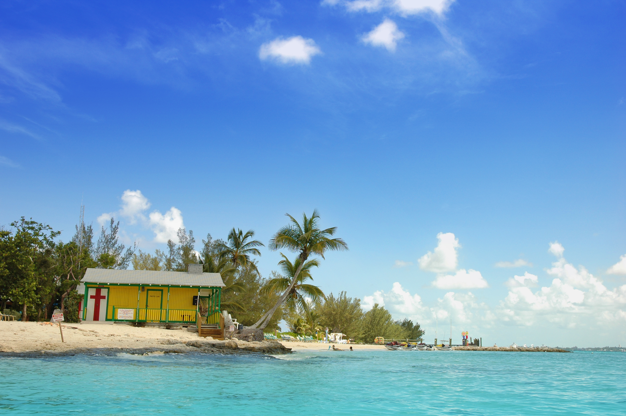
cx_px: 313
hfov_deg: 48.0
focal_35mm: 40
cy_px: 208
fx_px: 704
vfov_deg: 33.0
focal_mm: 27
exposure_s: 1/500
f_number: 5.6
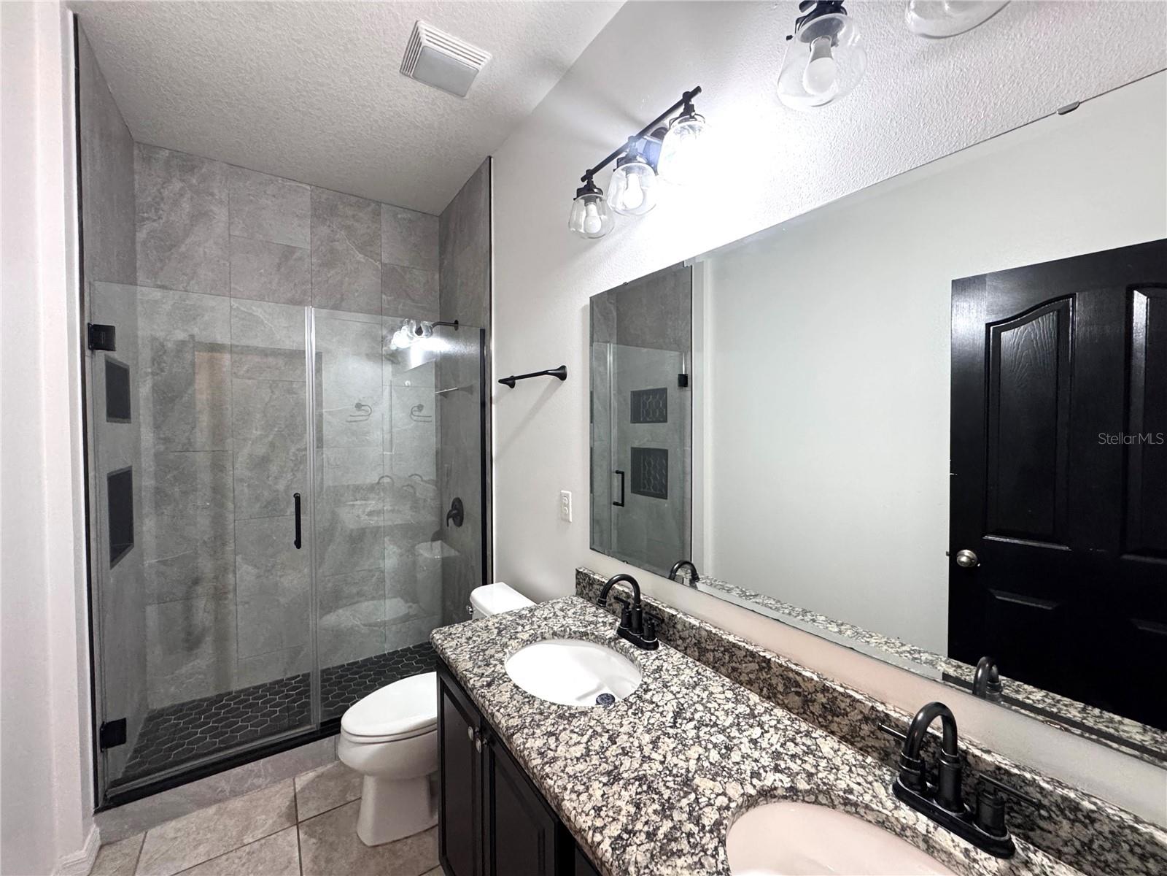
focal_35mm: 14
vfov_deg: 85.7
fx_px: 472
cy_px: 438
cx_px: 584
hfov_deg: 102.1
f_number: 2.2
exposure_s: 1/60
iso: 400
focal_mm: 2.22
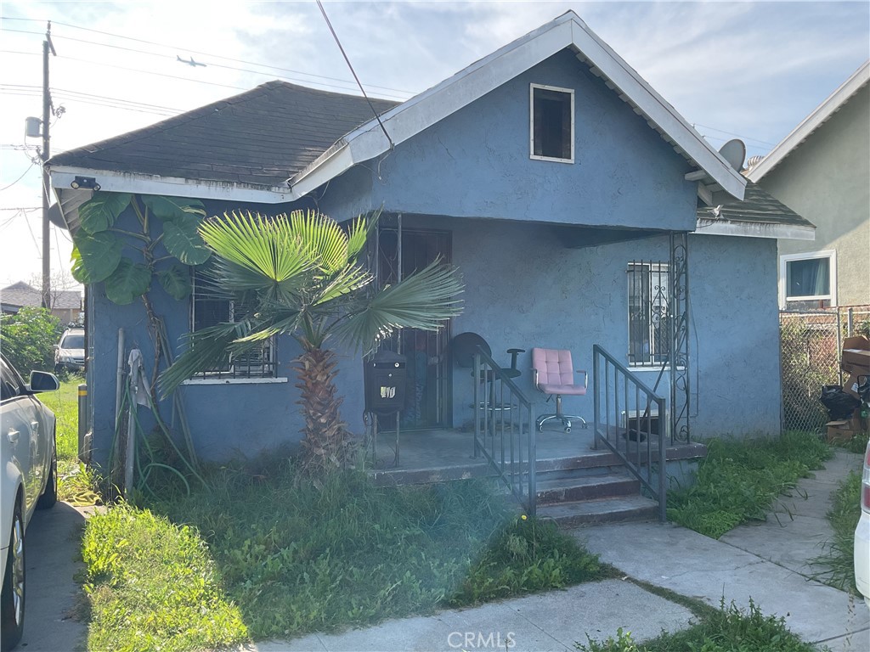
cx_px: 435
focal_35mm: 29
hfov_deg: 61.7
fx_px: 729
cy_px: 326
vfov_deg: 48.2
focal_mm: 3
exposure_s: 1/666
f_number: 1.8
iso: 16
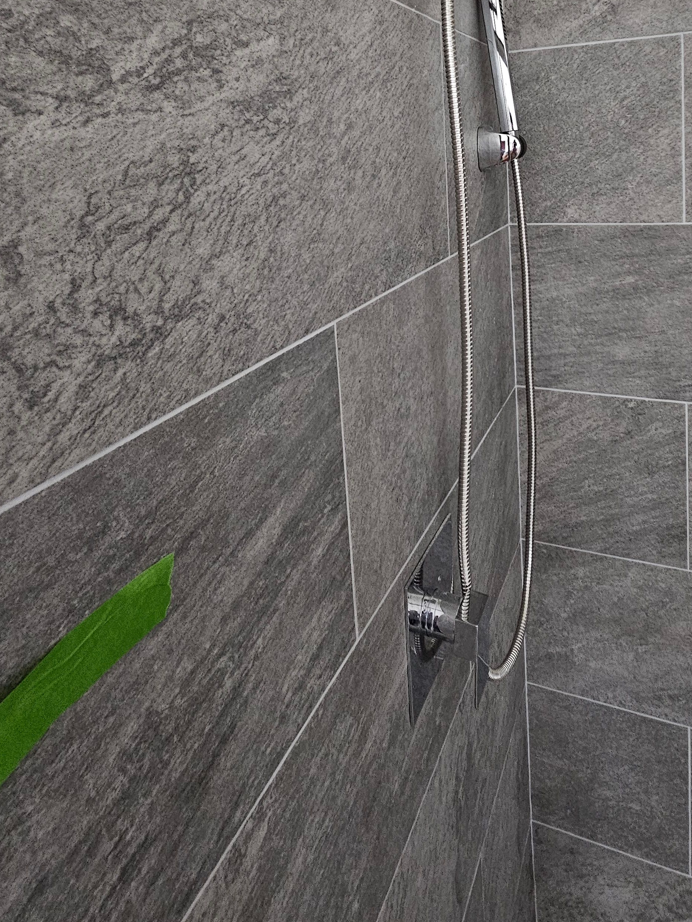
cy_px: 204
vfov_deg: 72.1
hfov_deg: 62.4
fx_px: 560
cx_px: 442
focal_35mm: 21
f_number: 2.2
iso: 640
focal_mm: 2.2
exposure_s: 1/24
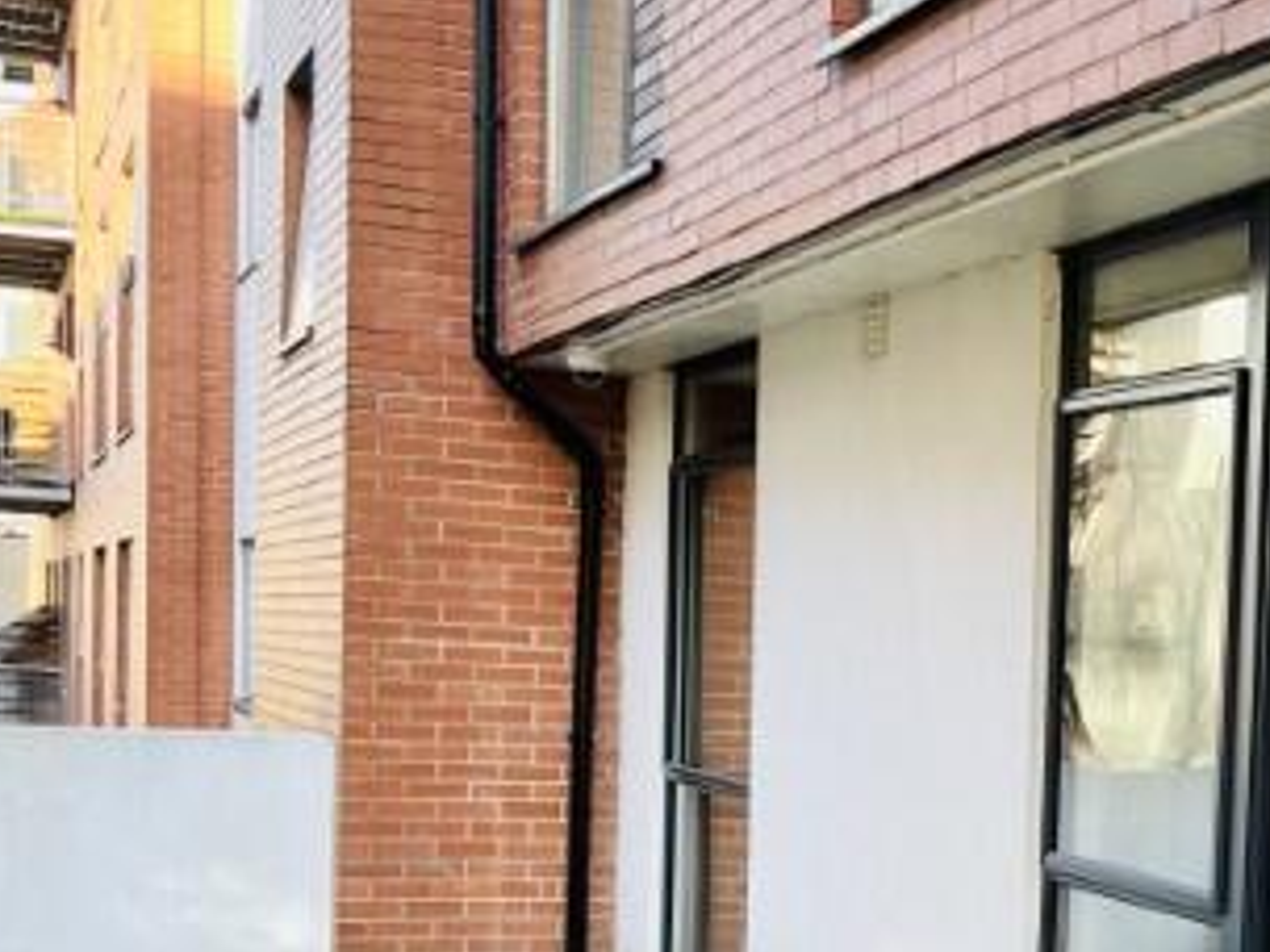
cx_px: 1514
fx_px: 2678
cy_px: 856
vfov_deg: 19.8
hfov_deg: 24.3
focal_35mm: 73
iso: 32
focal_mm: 5.1
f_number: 1.6
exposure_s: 1/211
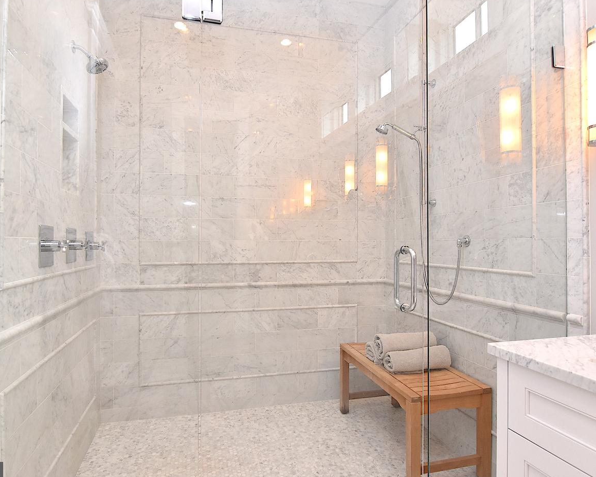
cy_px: 241
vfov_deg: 65.5
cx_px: 293
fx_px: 370
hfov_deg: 77.6
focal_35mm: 21
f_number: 8
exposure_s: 1/100
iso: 800
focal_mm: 12
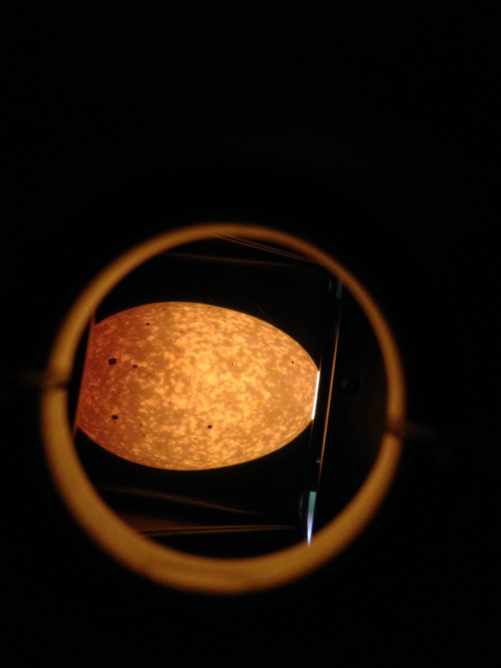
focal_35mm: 33
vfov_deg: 55.4
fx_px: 637
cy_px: 334
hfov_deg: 42.9
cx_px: 250
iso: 400
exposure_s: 1/15
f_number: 2.4
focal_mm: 4.12
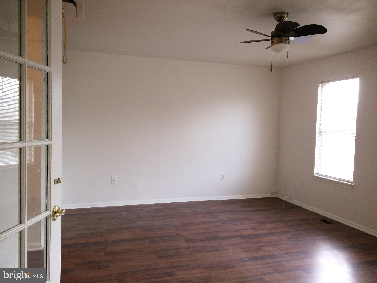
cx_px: 188
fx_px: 316
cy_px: 142
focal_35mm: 29
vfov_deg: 48.2
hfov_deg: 61.7
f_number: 2.2
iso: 100
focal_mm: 4.15
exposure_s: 1/30
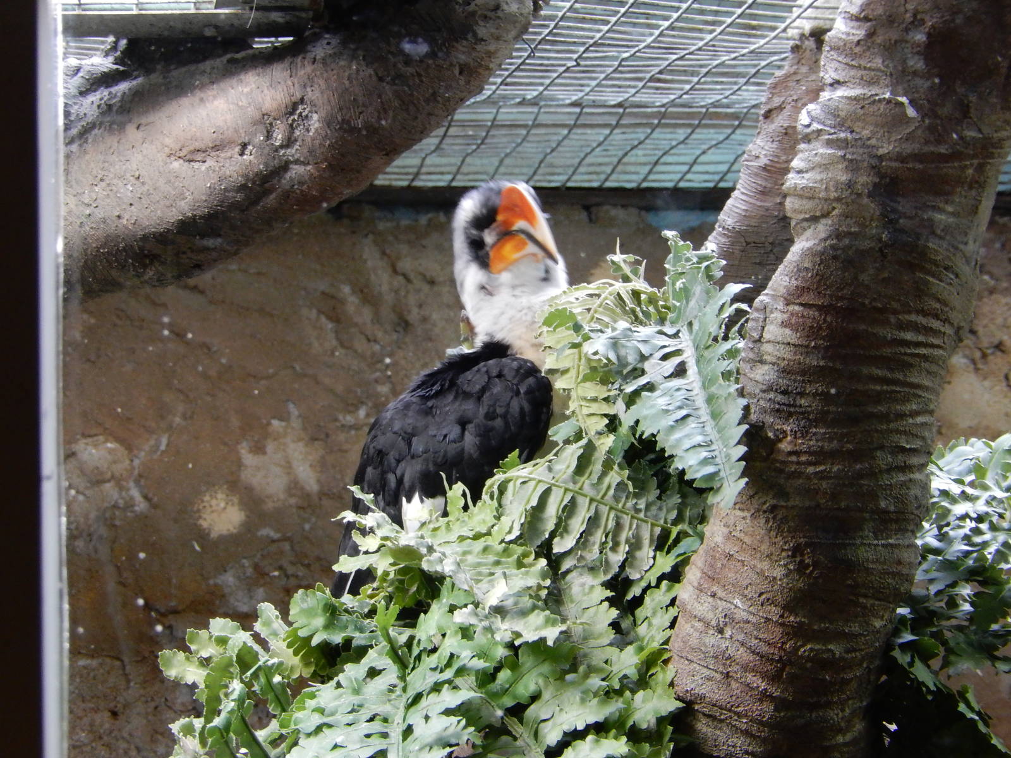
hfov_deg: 14.7
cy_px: 379
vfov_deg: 11.1
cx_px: 506
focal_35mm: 134
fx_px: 3914
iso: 500
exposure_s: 1/15
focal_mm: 24.1
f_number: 5.6
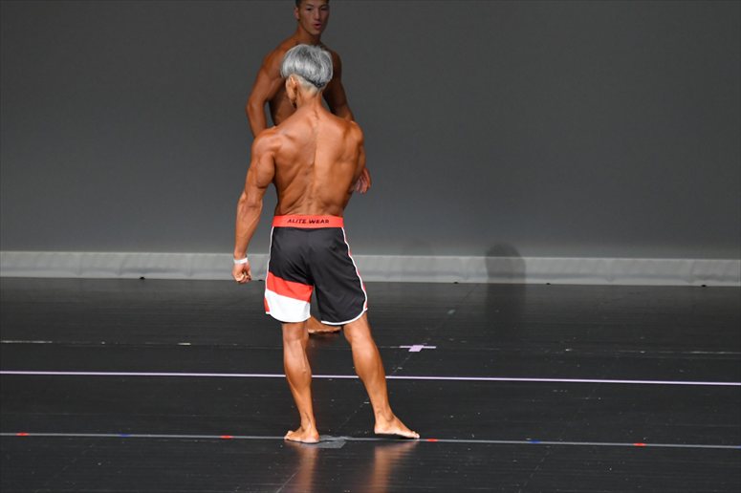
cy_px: 246
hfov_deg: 6.5
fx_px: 6481
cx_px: 370
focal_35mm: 315
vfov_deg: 4.4
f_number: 5.6
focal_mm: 210
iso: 4000
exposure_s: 1/400
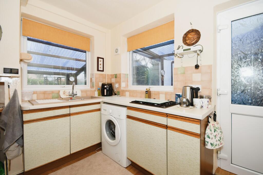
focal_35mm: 15
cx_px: 132
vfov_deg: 77.3
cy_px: 88
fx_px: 110
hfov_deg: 100.4
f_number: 8
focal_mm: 10
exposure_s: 1/60
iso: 400
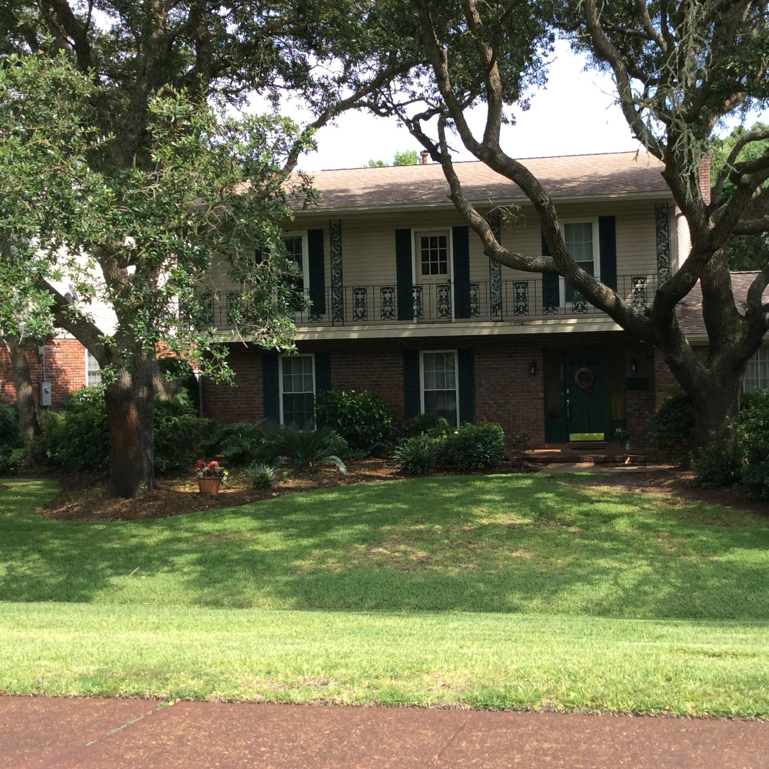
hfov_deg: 36.3
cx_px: 530
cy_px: 366
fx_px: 1156
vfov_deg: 36.8
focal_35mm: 46
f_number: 2.4
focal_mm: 3.3
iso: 32
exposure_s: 1/578
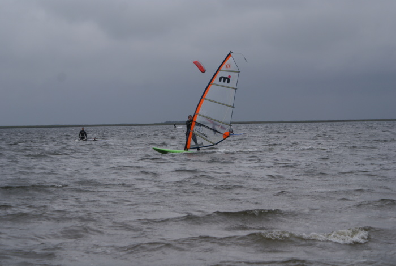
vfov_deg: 13.1
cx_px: 198
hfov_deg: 19.4
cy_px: 133
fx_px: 1157
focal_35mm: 105
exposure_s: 1/250
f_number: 5.6
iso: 100
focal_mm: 70
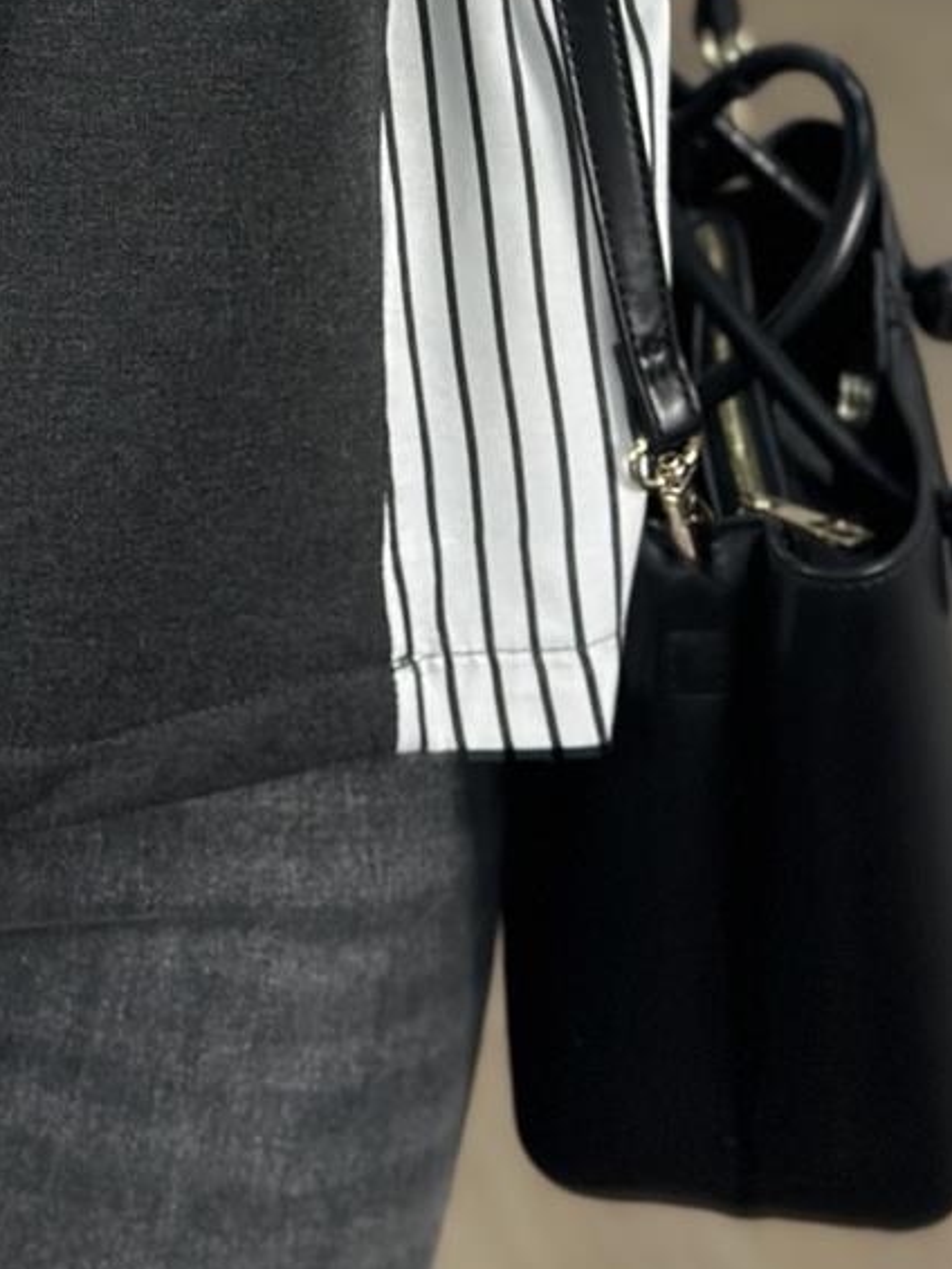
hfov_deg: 10.7
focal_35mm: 136
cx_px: -276
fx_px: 4985
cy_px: -319
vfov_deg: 14.0
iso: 64
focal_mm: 6.86
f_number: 1.78
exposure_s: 1/140
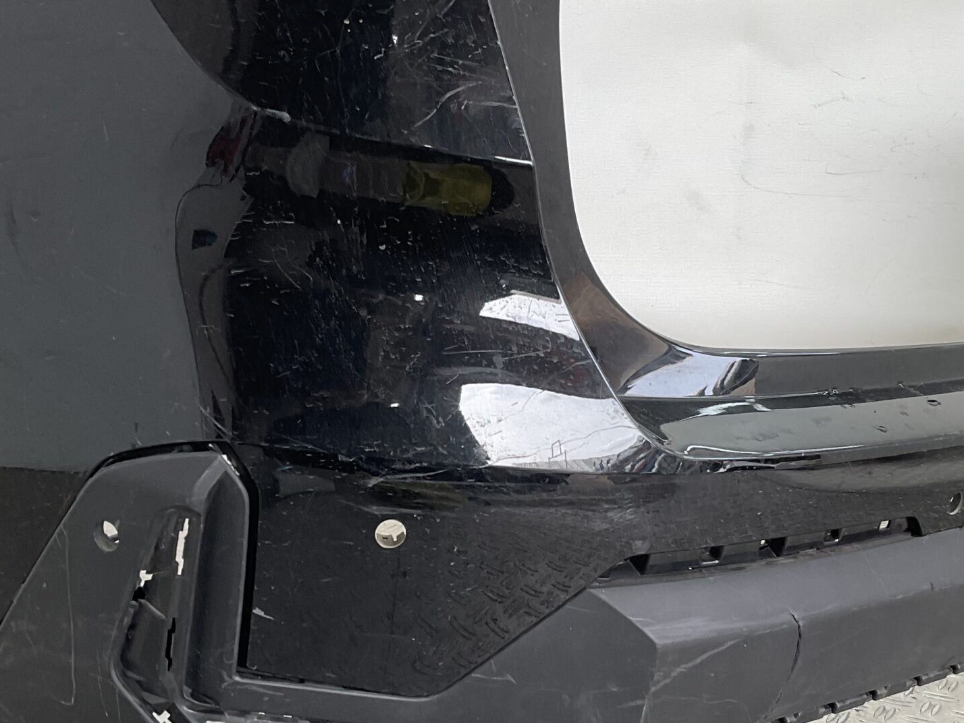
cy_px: 382
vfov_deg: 28.0
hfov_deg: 36.7
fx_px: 1448
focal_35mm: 52
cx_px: 560
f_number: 1.8
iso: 20
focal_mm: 3
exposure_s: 1/120
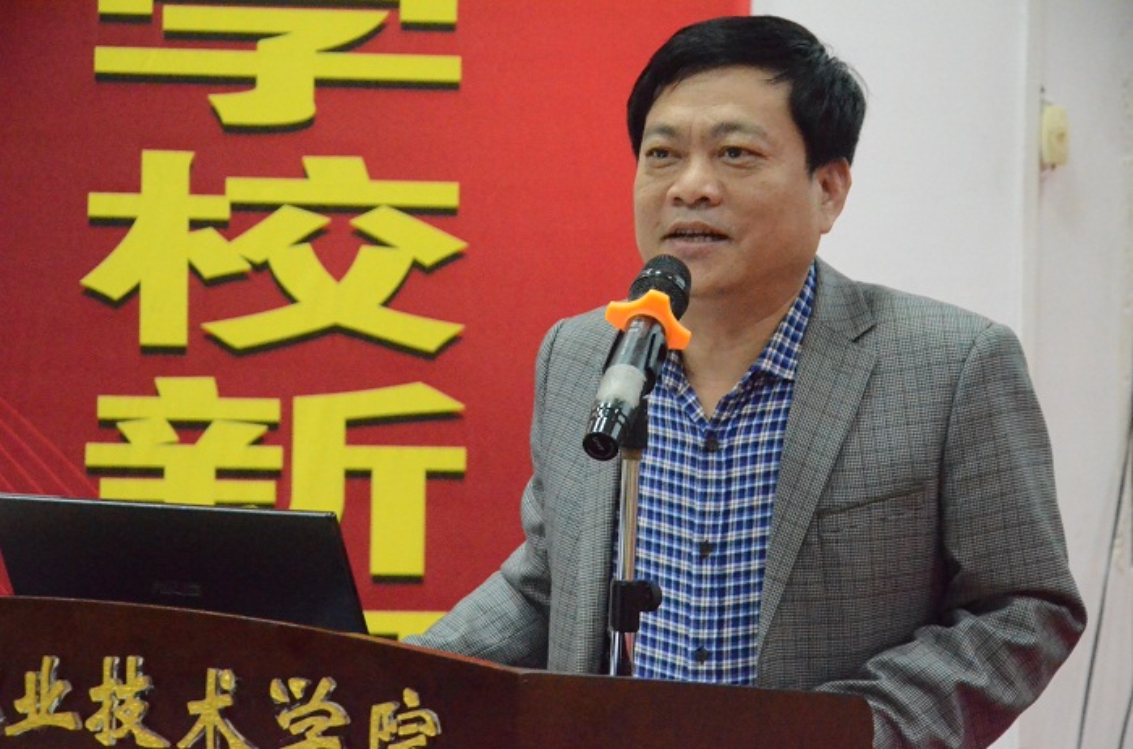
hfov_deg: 16.1
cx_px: 566
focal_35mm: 128
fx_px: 4003
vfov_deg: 10.7
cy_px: 374
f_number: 5.6
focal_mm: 85
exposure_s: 1/100
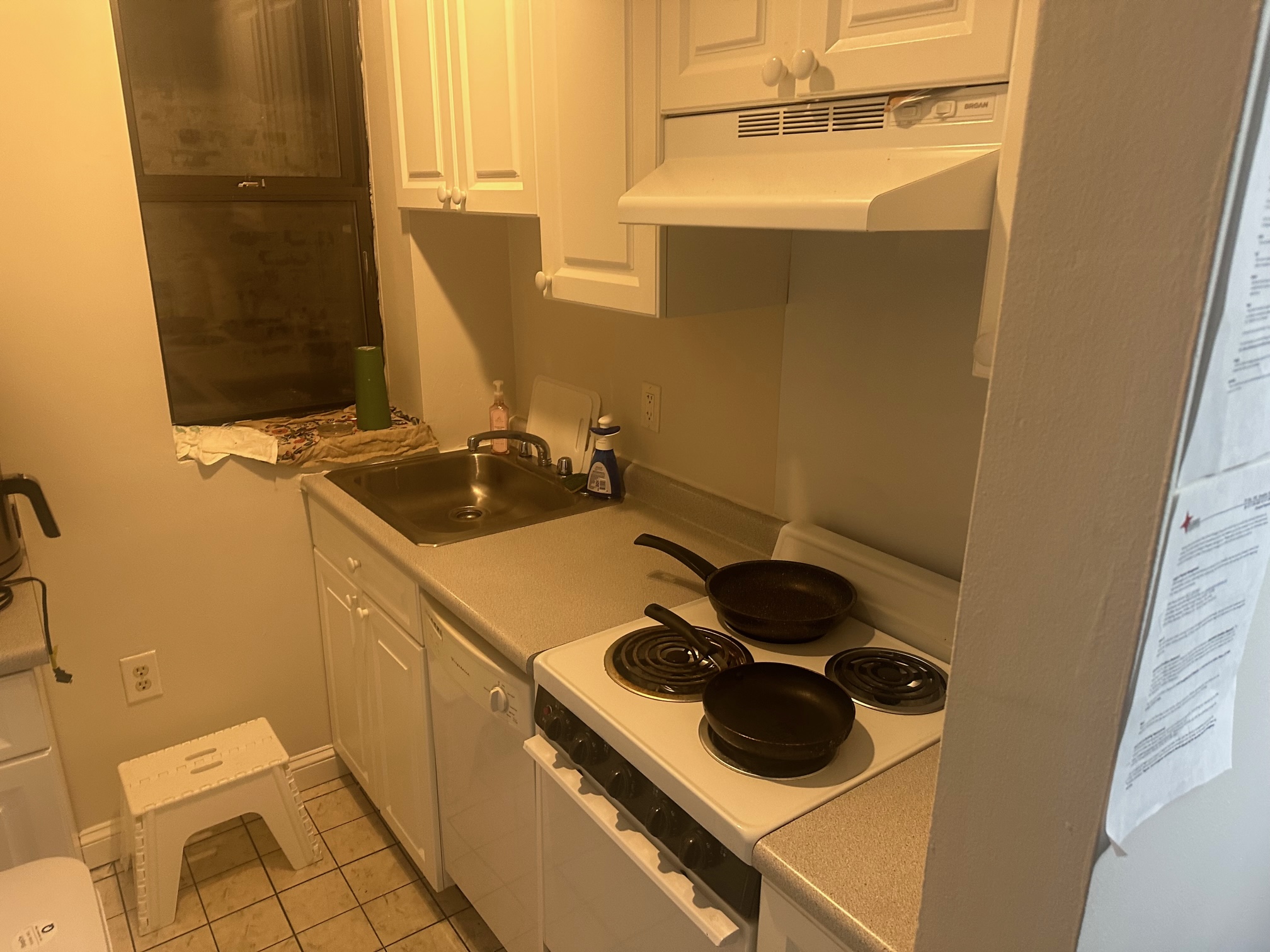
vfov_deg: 56.8
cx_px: 635
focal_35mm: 24
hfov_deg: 71.6
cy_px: 476
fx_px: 881
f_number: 1.78
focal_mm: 6.86
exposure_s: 1/60
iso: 320
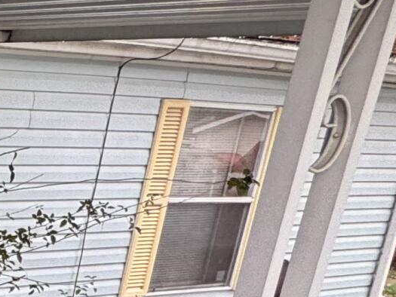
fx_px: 915
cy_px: 374
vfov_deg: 17.4
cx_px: -652
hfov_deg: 13.4
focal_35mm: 80
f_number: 2.2
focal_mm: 2.22
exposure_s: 1/99
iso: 80
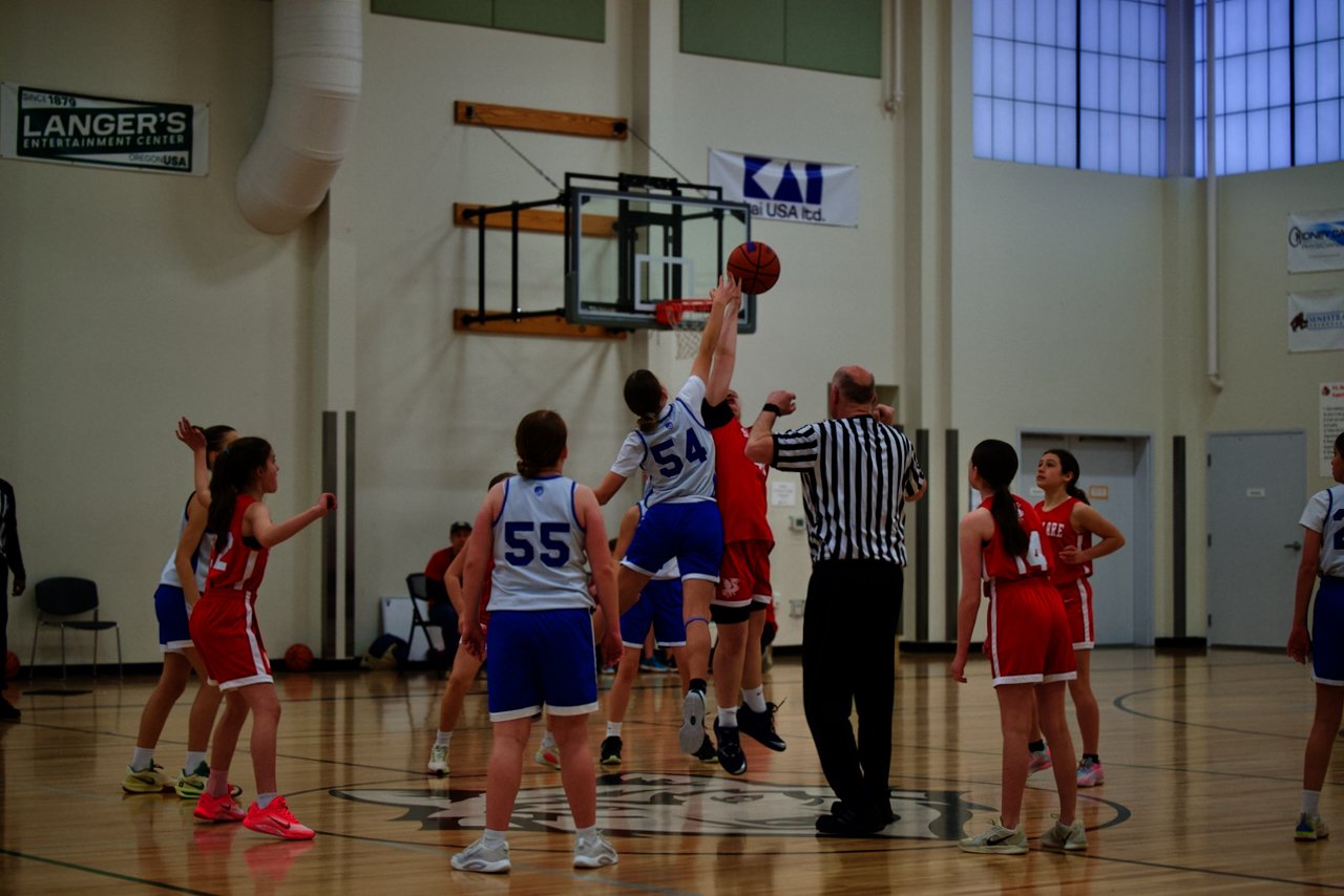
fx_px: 2875
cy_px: 448
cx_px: 672
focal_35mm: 77
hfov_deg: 26.3
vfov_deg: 17.7
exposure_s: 1/1600
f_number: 2.8
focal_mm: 77
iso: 5000
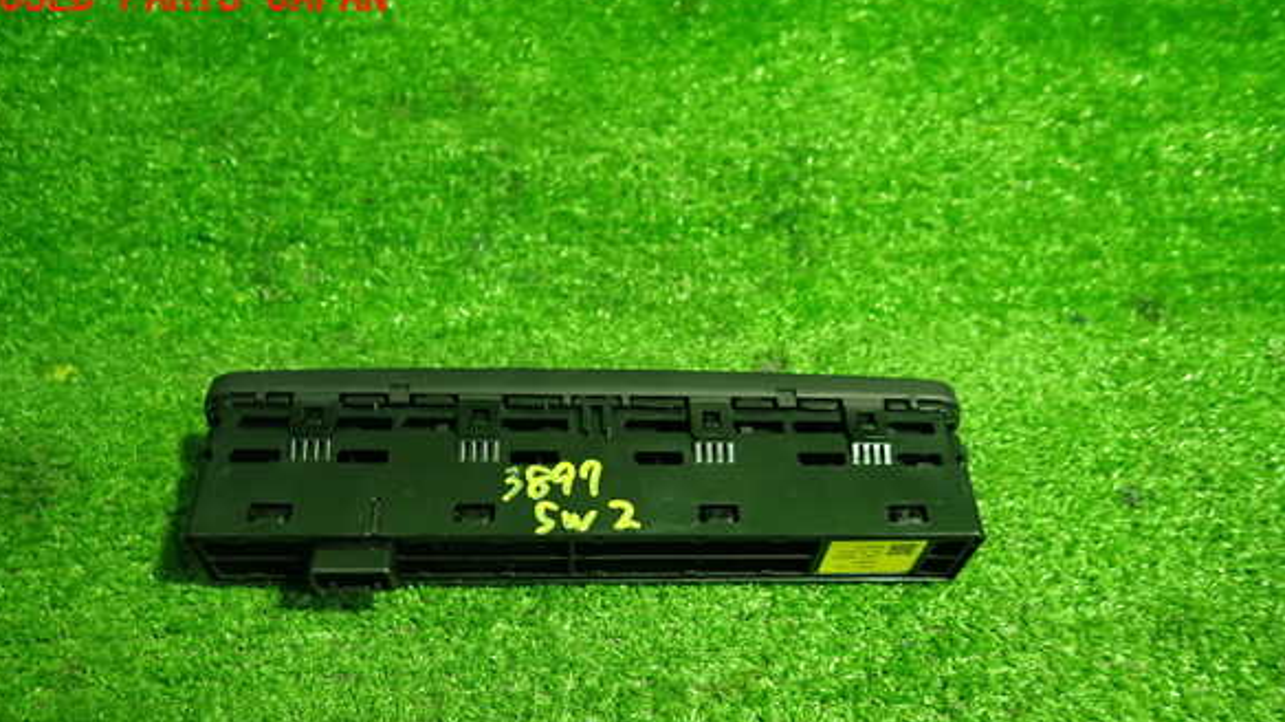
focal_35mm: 28
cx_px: 647
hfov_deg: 67.9
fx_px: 954
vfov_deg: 41.1
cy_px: 464
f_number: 2
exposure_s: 1/30
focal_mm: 4.5
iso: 320
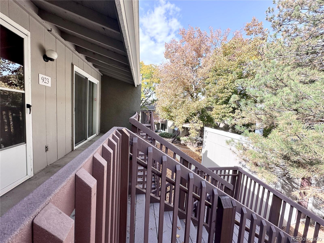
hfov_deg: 102.1
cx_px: 162
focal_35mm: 14
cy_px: 122
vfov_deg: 85.6
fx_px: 131
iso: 40
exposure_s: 1/515
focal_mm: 2.22
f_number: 2.2
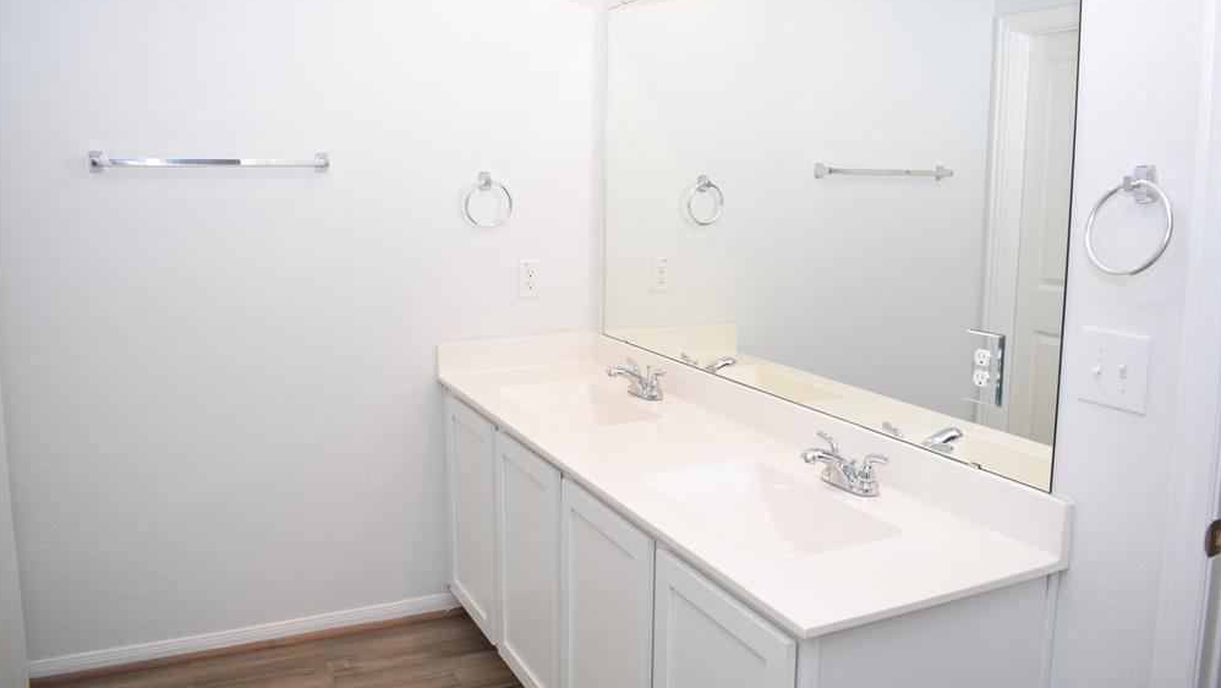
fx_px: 939
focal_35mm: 29
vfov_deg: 40.1
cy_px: 293
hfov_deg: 66.0
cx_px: 618
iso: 400
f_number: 5
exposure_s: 1/100
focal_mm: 18
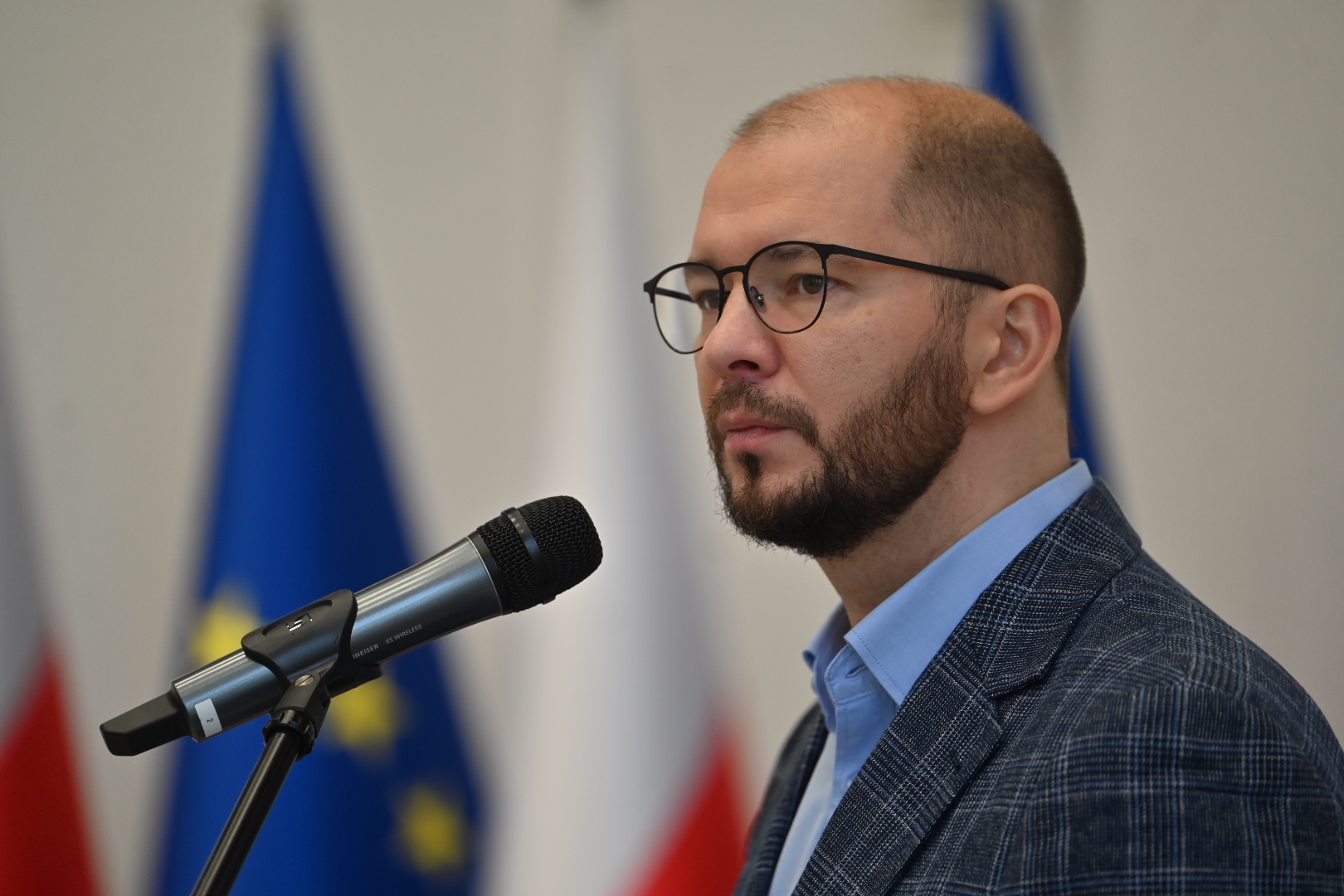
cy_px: 448
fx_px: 6719
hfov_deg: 11.4
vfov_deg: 7.6
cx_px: 672
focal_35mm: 180
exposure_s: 1/400
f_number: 2.8
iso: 400
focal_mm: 180
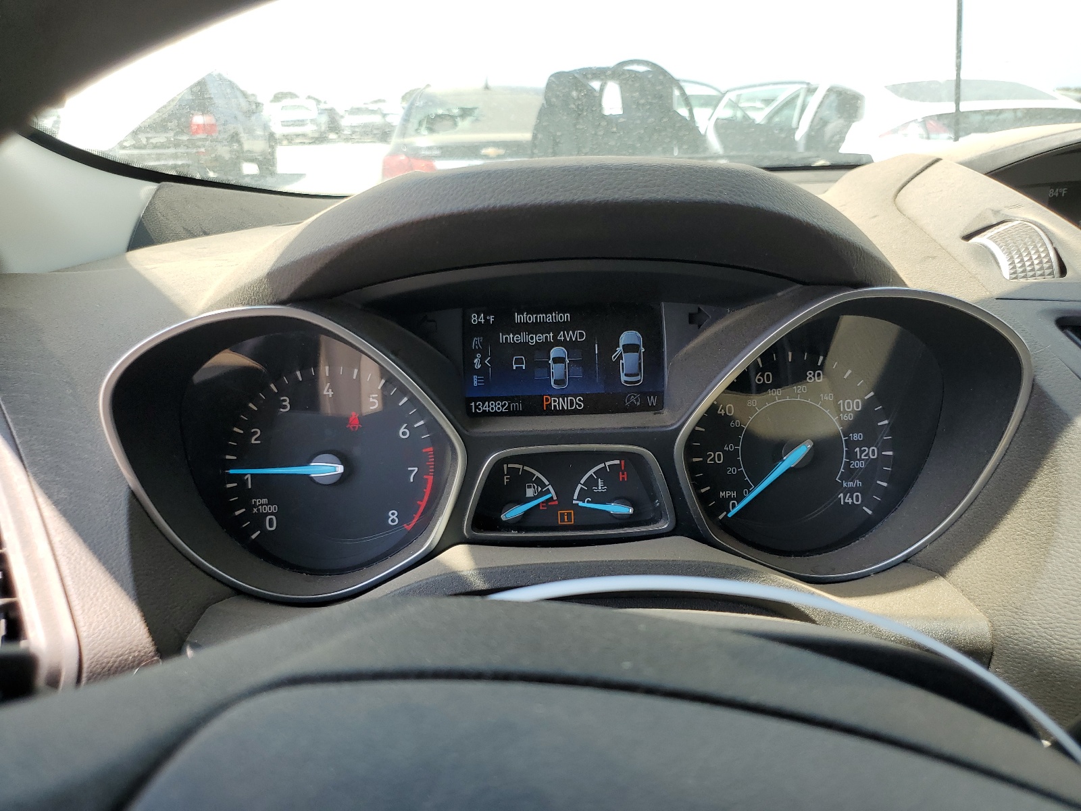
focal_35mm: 26
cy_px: 406
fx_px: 812
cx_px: 540
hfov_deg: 67.3
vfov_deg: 53.1
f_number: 1.5
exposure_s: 1/526
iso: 50
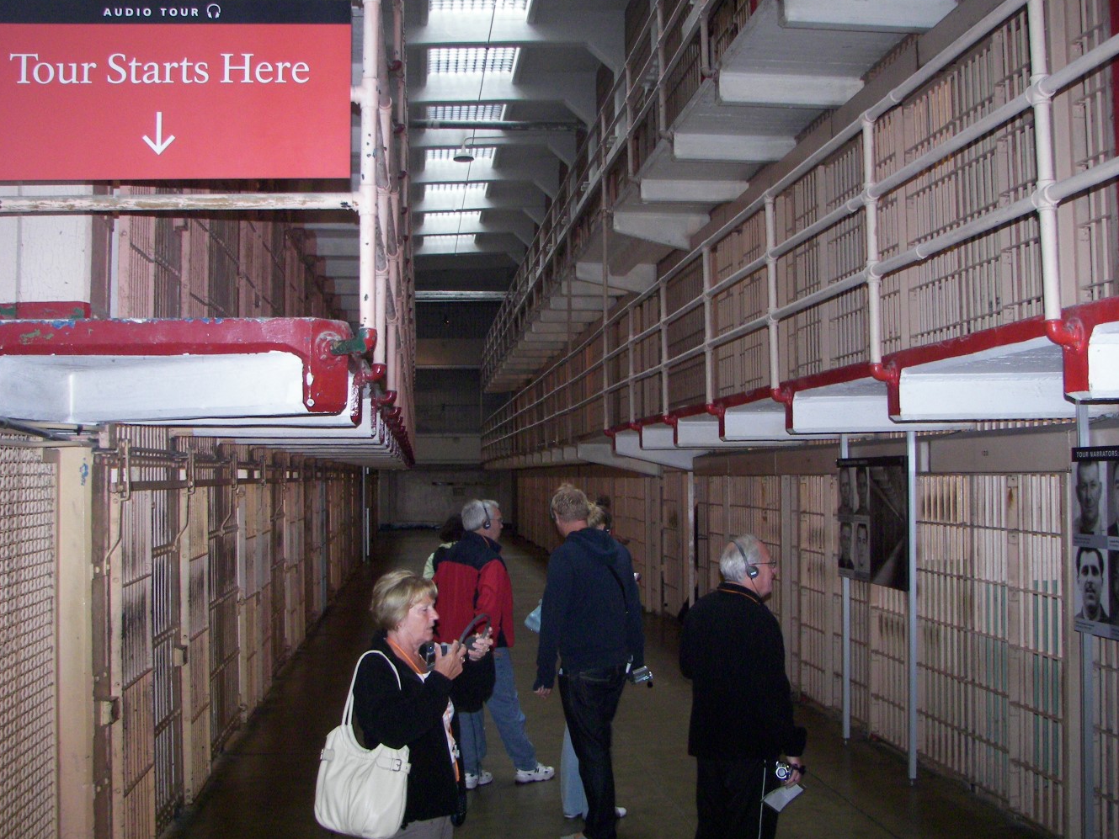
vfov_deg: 36.8
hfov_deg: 47.9
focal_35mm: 39
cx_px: 563
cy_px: 388
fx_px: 1261
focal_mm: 6
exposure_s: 1/30
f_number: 2.8
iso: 200
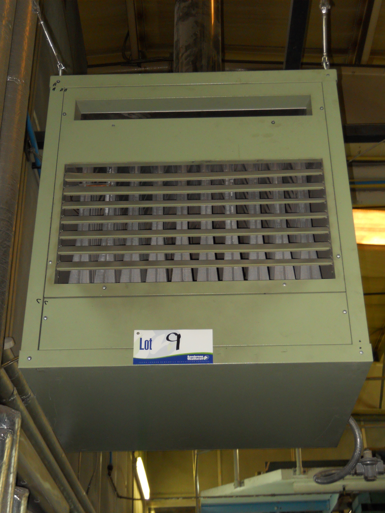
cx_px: 192
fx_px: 801
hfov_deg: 27.0
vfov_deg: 35.5
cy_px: 256
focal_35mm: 54
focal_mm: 9.6
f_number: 3.7
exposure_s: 1/30
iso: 320
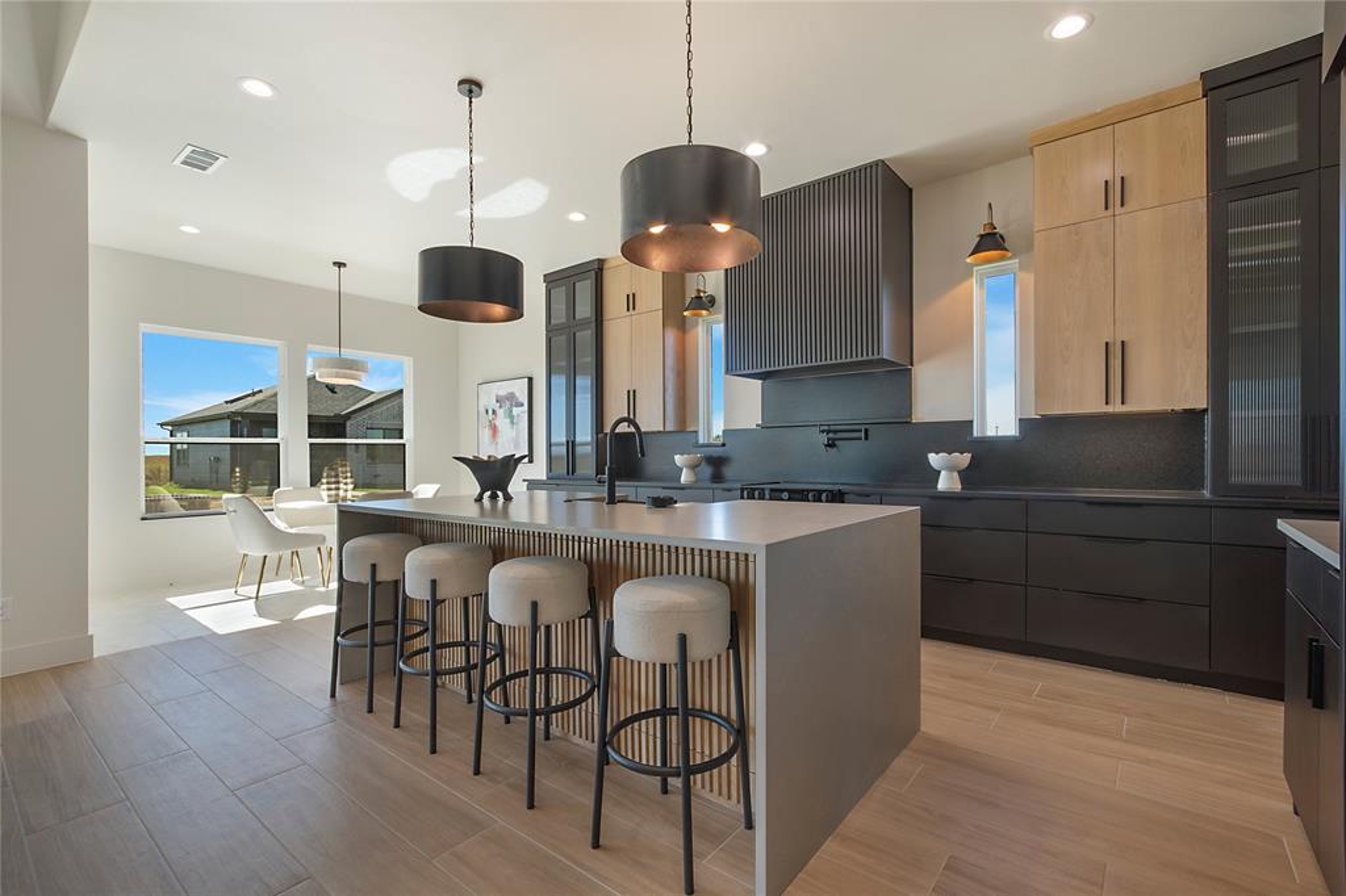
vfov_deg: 77.3
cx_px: 673
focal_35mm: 15
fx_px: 561
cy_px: 448
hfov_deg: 100.4
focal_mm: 10
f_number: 11
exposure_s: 1/20
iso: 100
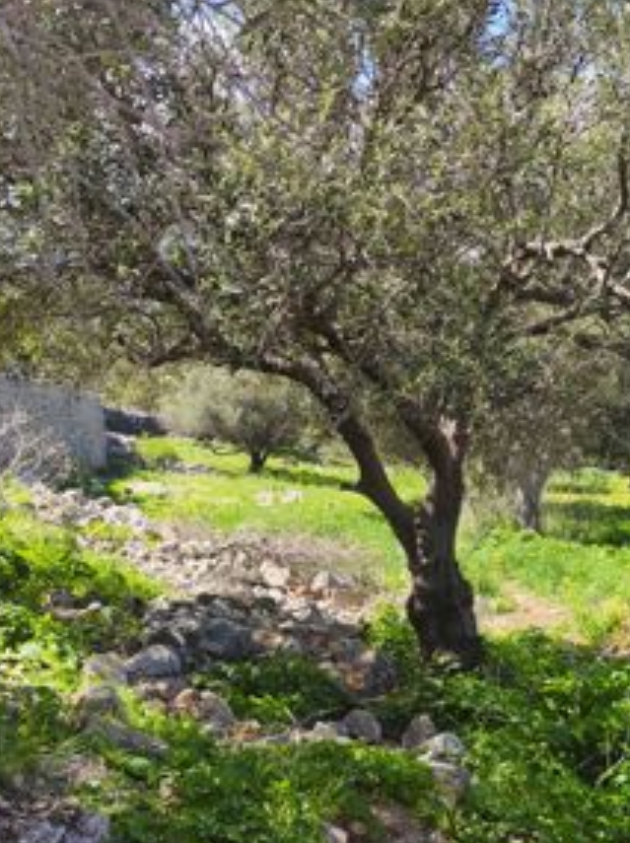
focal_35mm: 43
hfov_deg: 33.3
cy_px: 485
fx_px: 1046
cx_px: 407
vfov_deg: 43.8
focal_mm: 5.35
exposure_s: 1/1371
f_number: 1.7
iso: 80
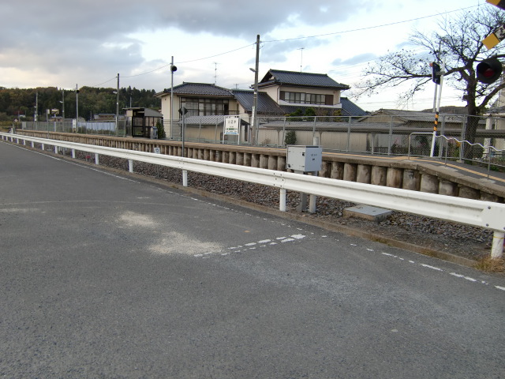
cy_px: 190
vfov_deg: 49.7
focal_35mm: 28
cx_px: 252
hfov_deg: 63.4
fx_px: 408
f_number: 2.6
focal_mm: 4.9
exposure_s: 1/125
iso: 64
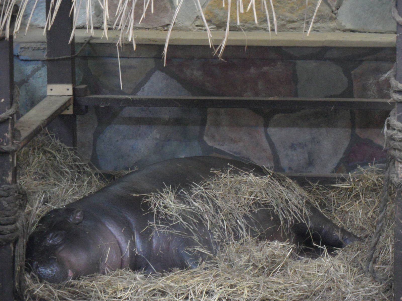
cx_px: 201
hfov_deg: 7.3
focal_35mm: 270
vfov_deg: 5.5
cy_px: 150
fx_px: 3136
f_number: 5
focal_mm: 44.4
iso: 400
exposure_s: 1/4
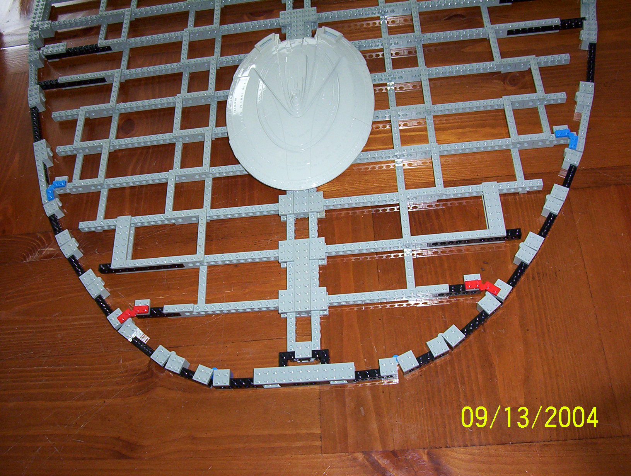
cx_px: 316
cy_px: 238
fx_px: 786
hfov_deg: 43.8
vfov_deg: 33.7
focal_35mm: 43
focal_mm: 5.77
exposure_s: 1/60
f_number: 2.73
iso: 140
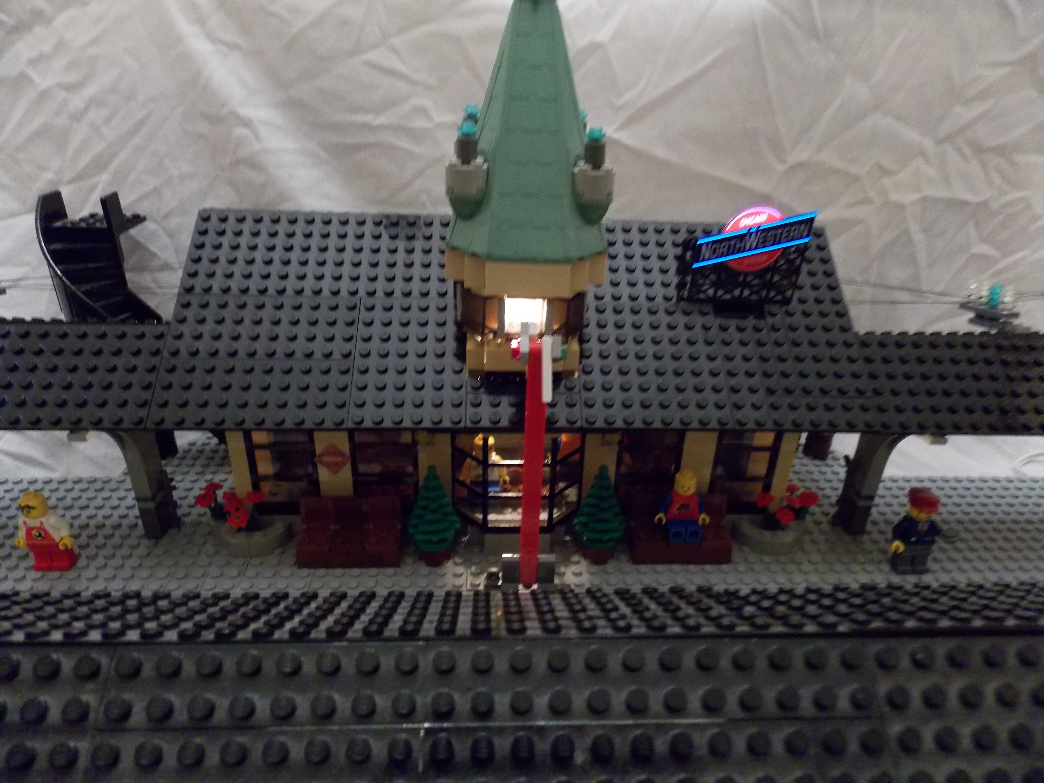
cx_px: 522
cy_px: 392
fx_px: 694
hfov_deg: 73.9
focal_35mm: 23
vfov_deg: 58.9
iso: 400
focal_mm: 4
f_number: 3.1
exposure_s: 1/13
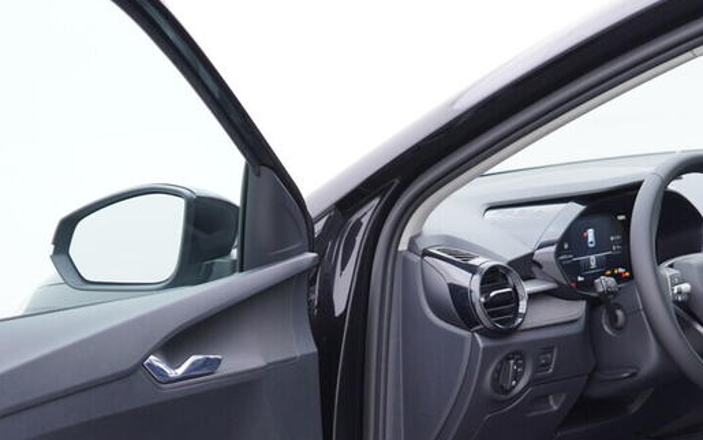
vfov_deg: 17.5
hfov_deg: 28.2
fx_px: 1399
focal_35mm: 73
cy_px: 413
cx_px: 414
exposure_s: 1/40
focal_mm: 24
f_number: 2.8
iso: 125
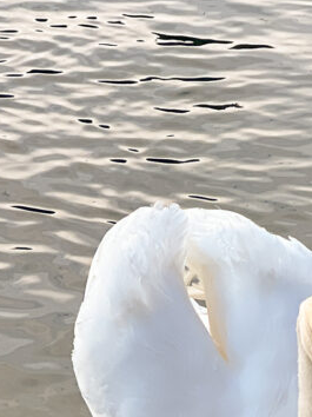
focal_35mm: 223
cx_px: 363
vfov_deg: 8.8
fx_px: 2683
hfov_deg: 6.6
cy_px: 398
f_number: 2.8
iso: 32
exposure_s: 1/120
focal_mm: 9
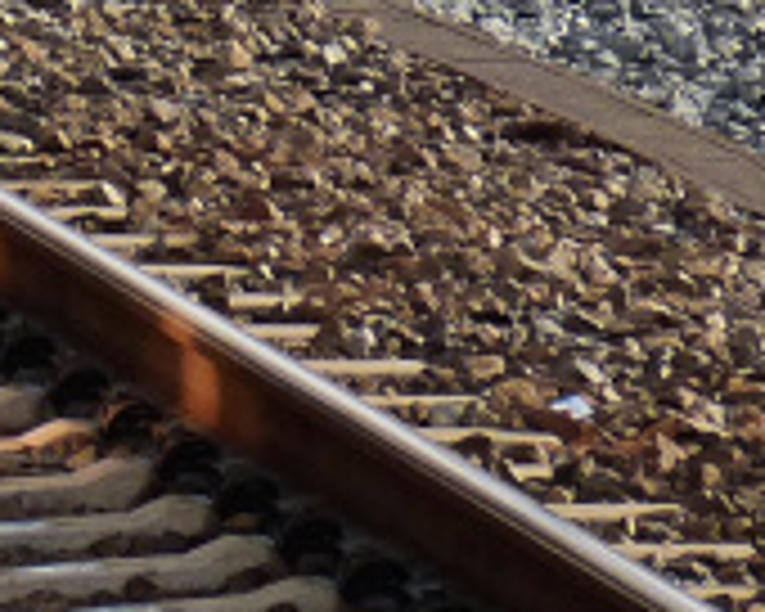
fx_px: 16981
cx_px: -1089
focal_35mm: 750
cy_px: -1112
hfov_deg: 2.6
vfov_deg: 2.1
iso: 100
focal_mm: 19.7
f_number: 4
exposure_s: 1/500
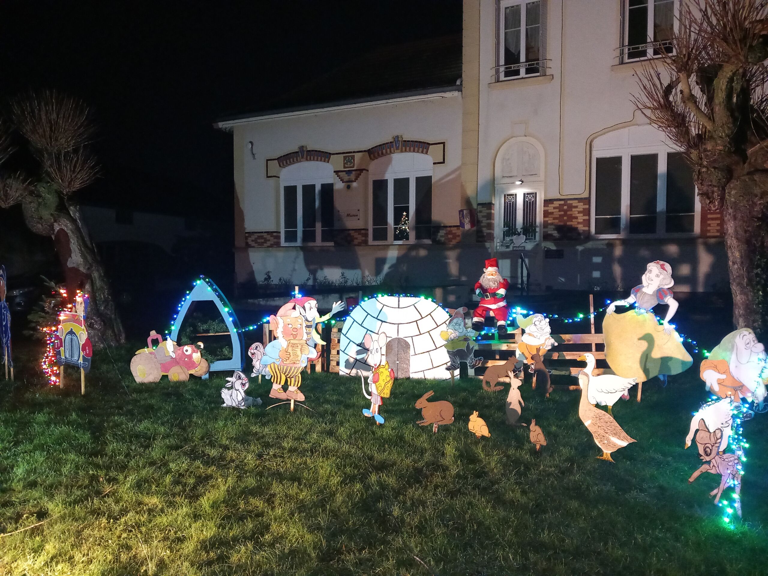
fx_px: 599
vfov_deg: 51.4
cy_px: 288
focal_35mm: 27
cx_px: 384
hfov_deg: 65.3
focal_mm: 4
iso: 800
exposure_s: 1/14.3
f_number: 1.8
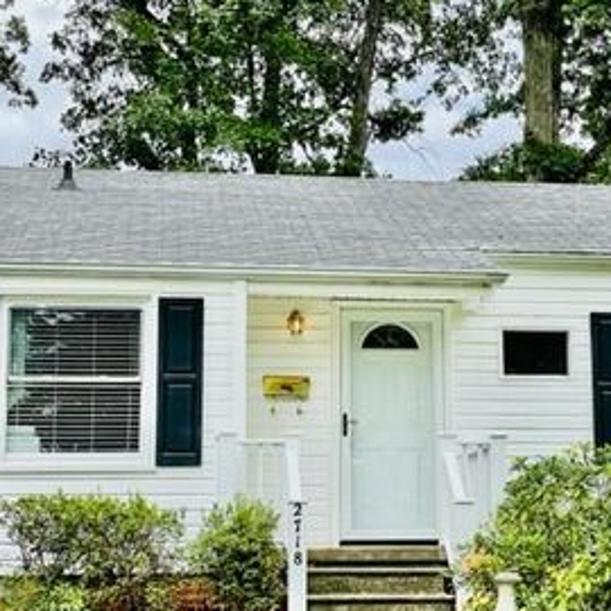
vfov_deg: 20.4
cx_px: 412
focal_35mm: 85
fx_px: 1697
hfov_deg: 20.3
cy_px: 338
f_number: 2
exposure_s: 1/571
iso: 25
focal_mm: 6
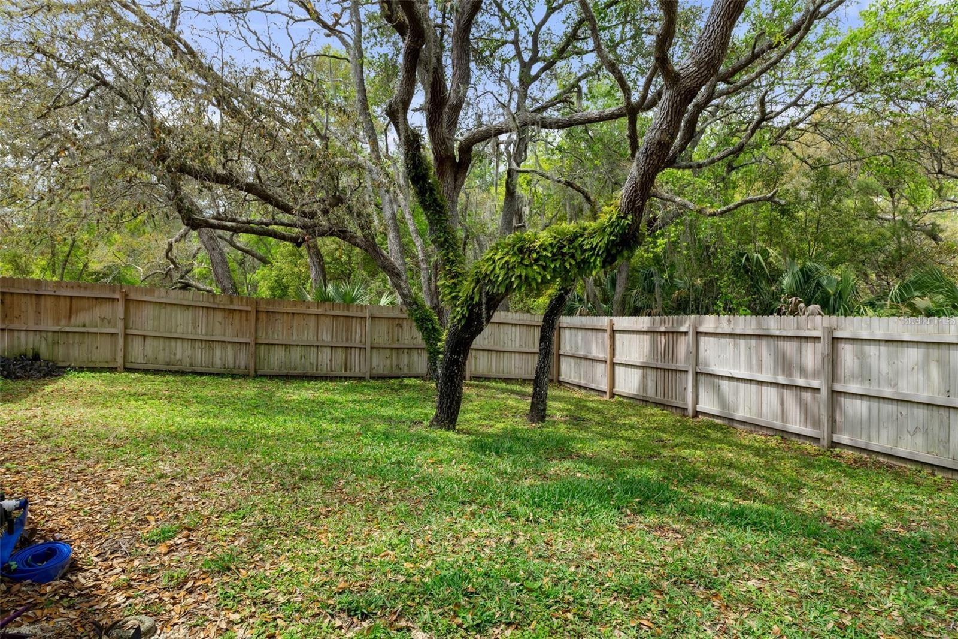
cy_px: 320
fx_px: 519
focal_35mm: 20
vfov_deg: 63.2
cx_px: 479
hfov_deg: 85.4
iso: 250
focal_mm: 13
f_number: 8
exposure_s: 1/90
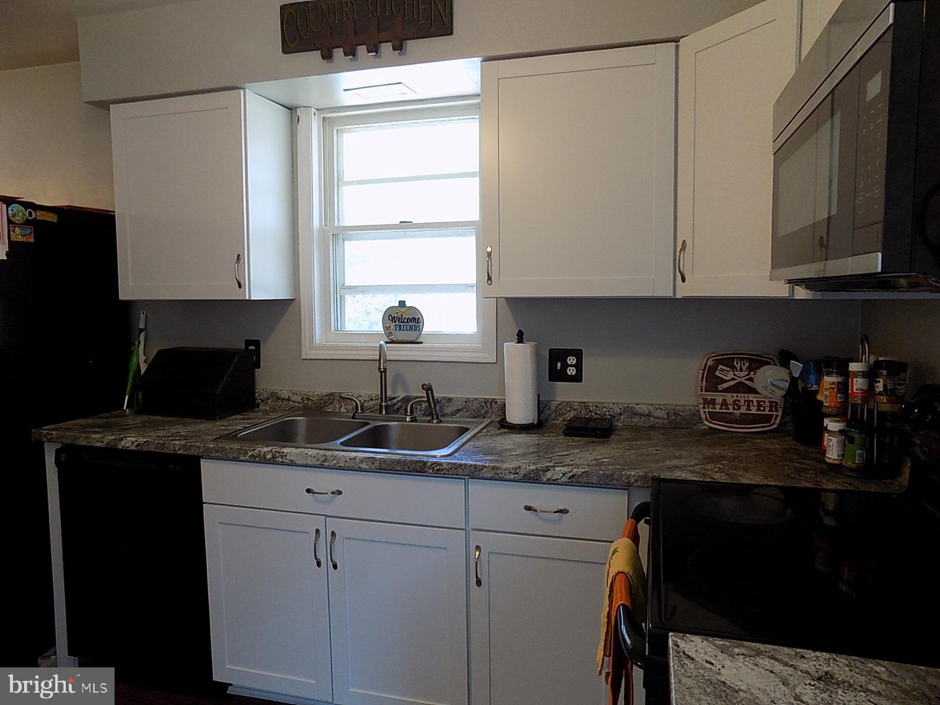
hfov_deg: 73.9
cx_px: 470
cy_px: 352
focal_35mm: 23
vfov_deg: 58.9
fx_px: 625
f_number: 3.1
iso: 140
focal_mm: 4
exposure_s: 1/30
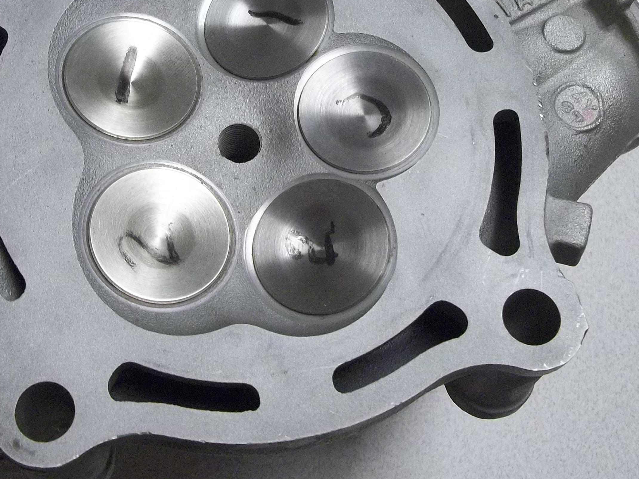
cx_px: 205
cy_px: 80
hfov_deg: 30.0
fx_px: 1181
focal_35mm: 64
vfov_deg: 22.5
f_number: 2.9
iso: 155
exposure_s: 1/30
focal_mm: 5.7
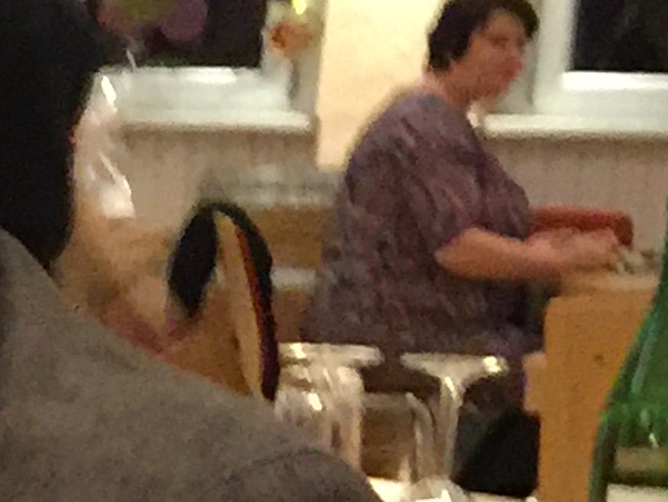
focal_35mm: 218
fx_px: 4209
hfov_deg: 7.8
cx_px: -1408
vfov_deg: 6.7
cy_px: 879
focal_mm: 4.15
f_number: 2.2
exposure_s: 1/8
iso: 125
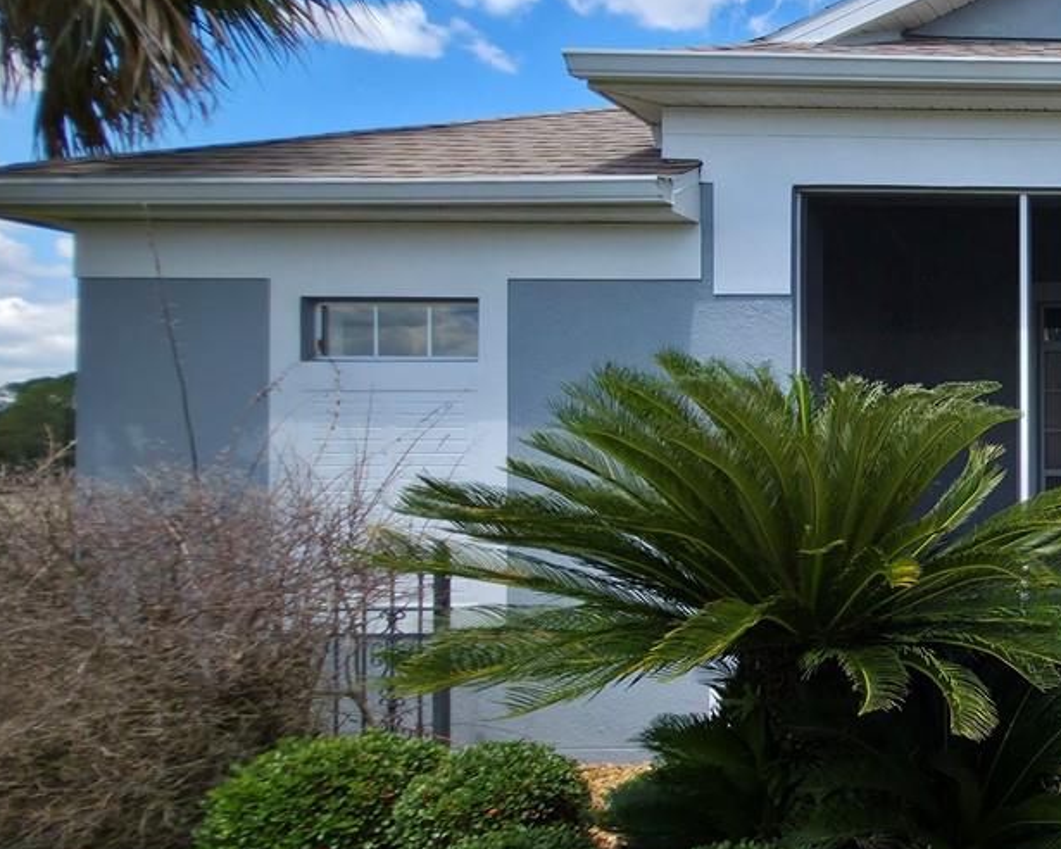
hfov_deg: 37.4
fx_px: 1036
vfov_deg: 44.5
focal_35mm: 33
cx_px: 1334
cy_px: 464
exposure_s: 1/833
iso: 20
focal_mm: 2.2
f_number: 1.9
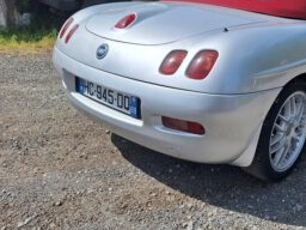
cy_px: 96
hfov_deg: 49.3
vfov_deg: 39.5
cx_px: 230
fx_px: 318
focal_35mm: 36
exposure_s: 1/3484
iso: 40
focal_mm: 5.54
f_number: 1.8
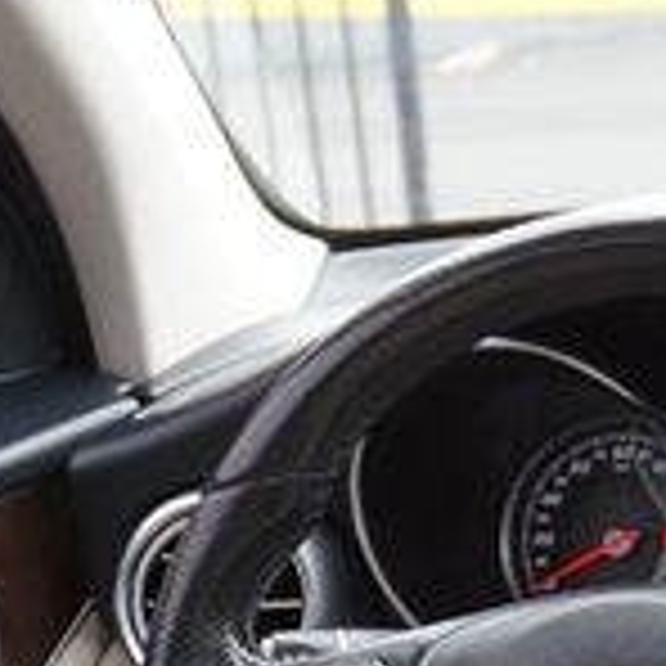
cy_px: 927
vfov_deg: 12.7
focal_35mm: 132
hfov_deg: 12.5
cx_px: 1048
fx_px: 2873
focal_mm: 24
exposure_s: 1/60
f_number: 4.5
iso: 320
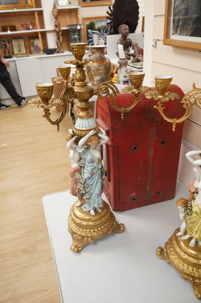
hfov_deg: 46.3
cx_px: 100
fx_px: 235
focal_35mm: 28
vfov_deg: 65.5
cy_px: 152
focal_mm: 28
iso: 3200
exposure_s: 1/100
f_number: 7.1
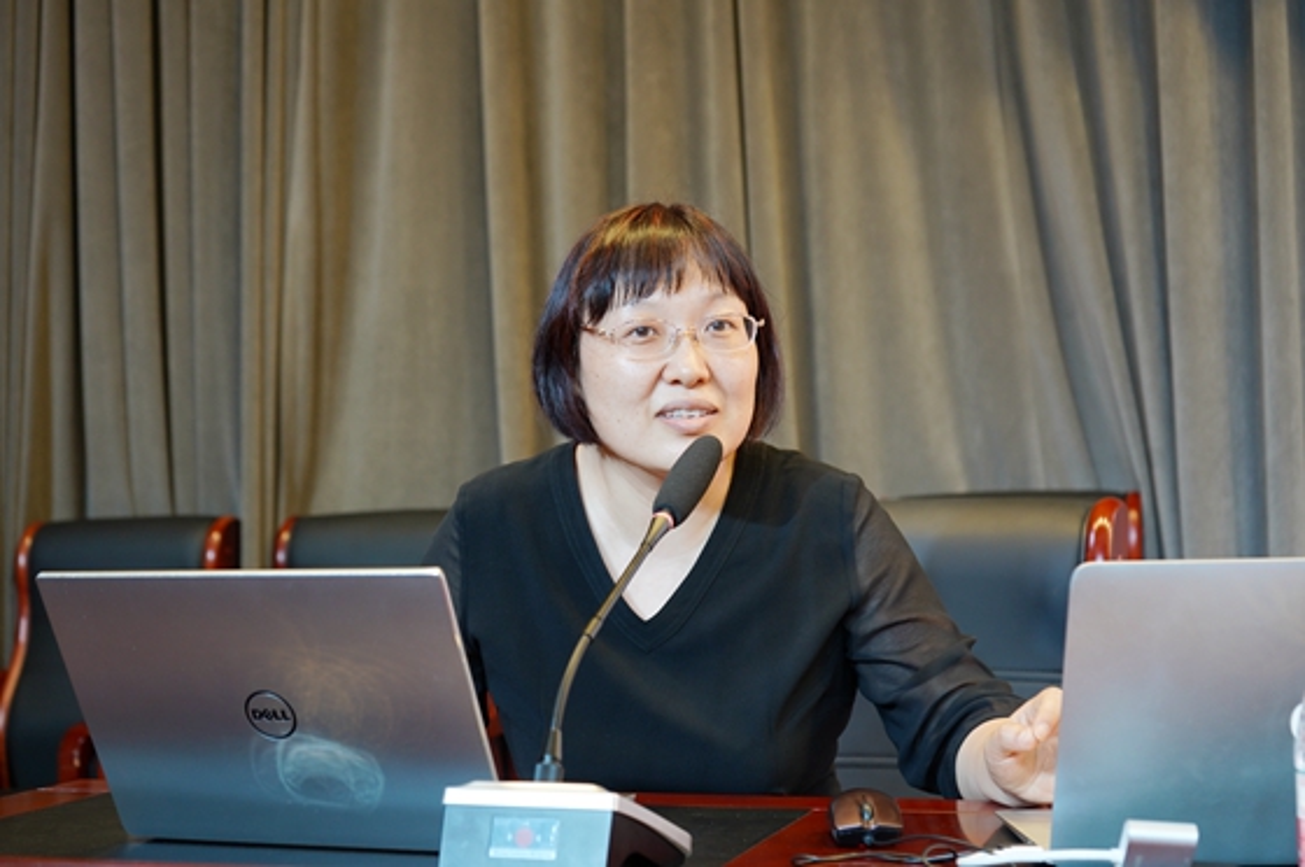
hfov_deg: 36.9
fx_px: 1955
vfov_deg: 25.0
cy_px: 434
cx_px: 652
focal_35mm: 54
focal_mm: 54
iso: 800
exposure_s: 1/60
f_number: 5
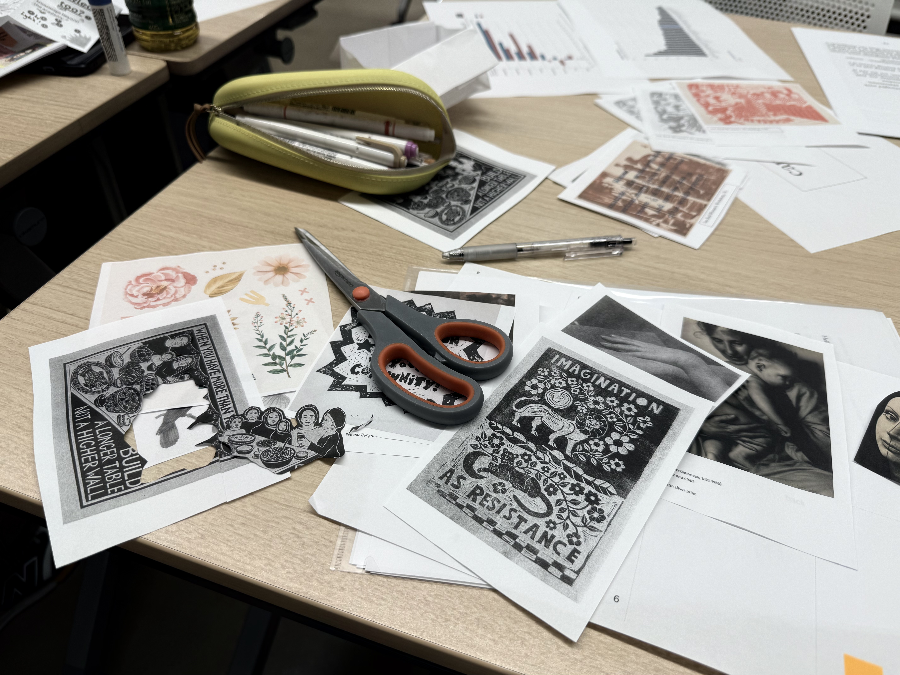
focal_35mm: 24
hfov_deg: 71.6
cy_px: 338
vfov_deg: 56.8
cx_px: 450
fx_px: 624
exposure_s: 1/162
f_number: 1.78
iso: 64
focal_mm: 6.76
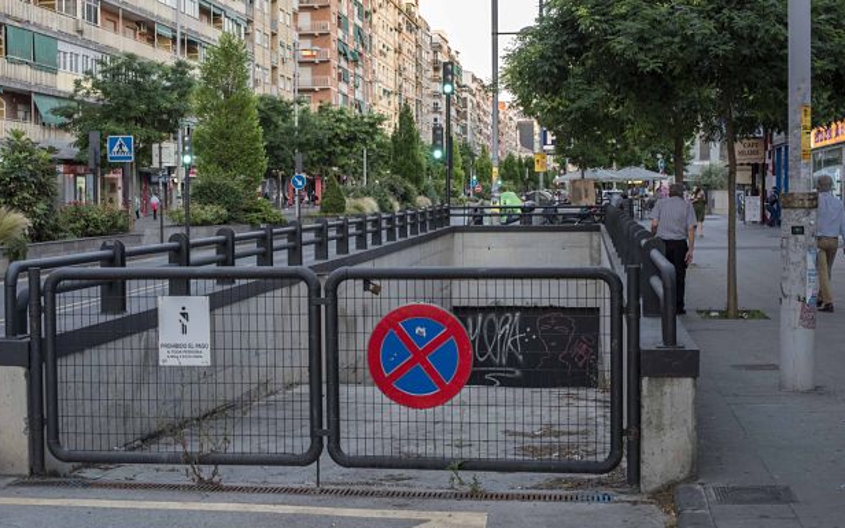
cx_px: 393
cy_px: 261
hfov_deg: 36.9
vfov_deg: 23.6
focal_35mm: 55
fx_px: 1267
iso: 1600
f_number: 8
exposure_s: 1/80
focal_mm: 50
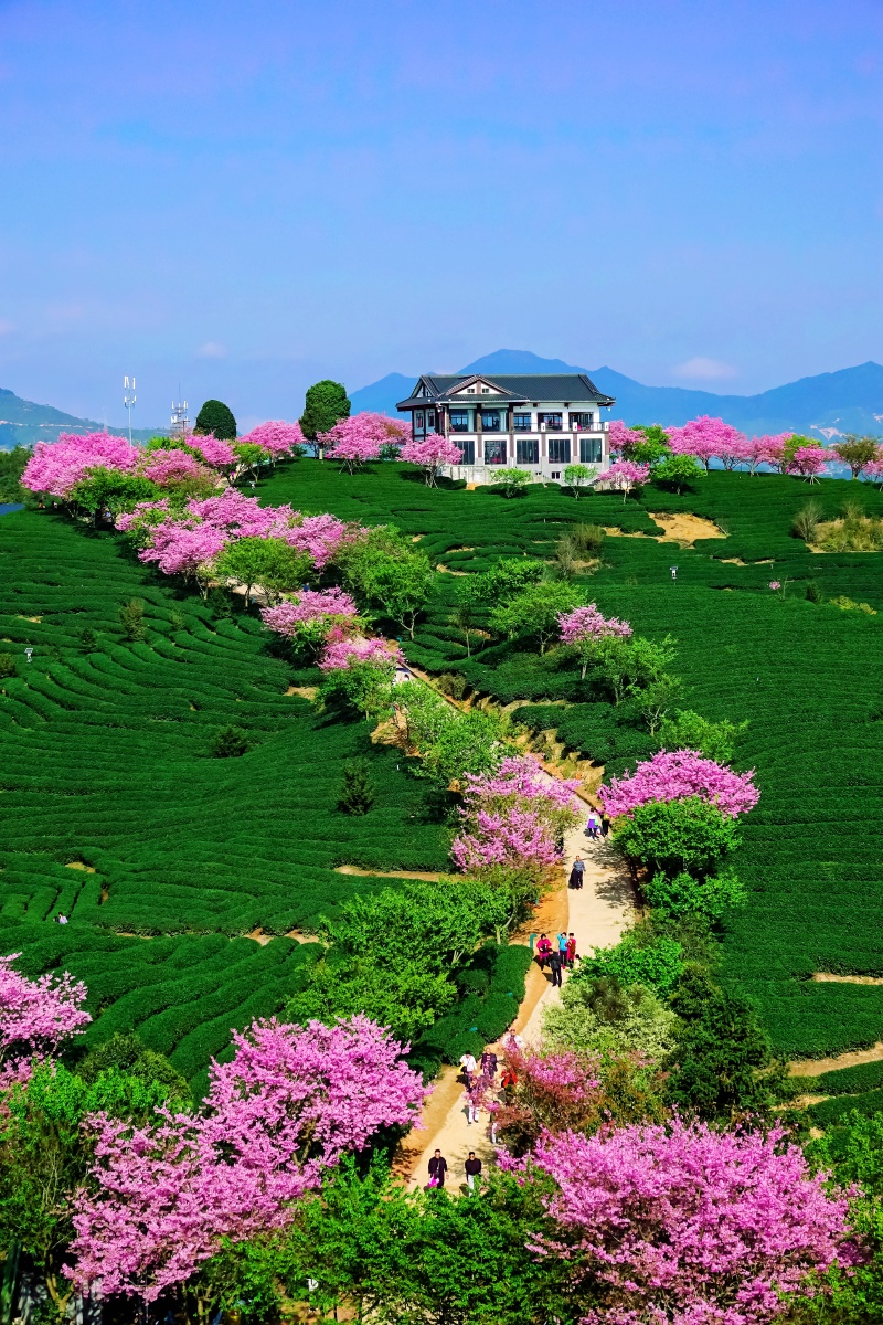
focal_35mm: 68
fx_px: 2502
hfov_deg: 20.0
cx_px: 442
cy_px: 662
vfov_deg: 29.7
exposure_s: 1/2500
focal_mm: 24.79
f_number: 3.5
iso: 100
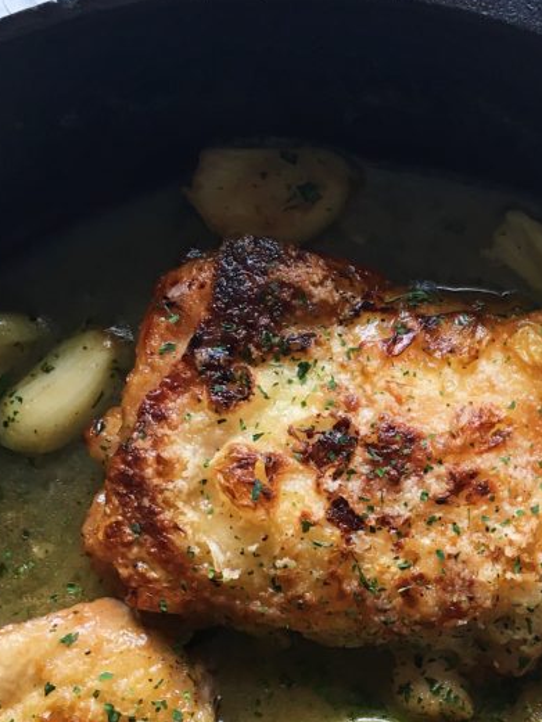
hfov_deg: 24.9
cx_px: 489
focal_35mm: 57
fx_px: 1189
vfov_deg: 33.4
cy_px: 502
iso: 32
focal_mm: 4.15
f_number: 2.2
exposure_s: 1/30
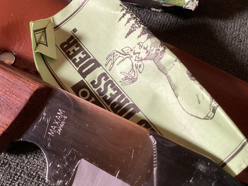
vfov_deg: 34.4
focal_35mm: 42
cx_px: 90
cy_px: 91
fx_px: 301
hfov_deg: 44.4
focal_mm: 3.3
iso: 250
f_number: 2.4
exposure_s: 1/60
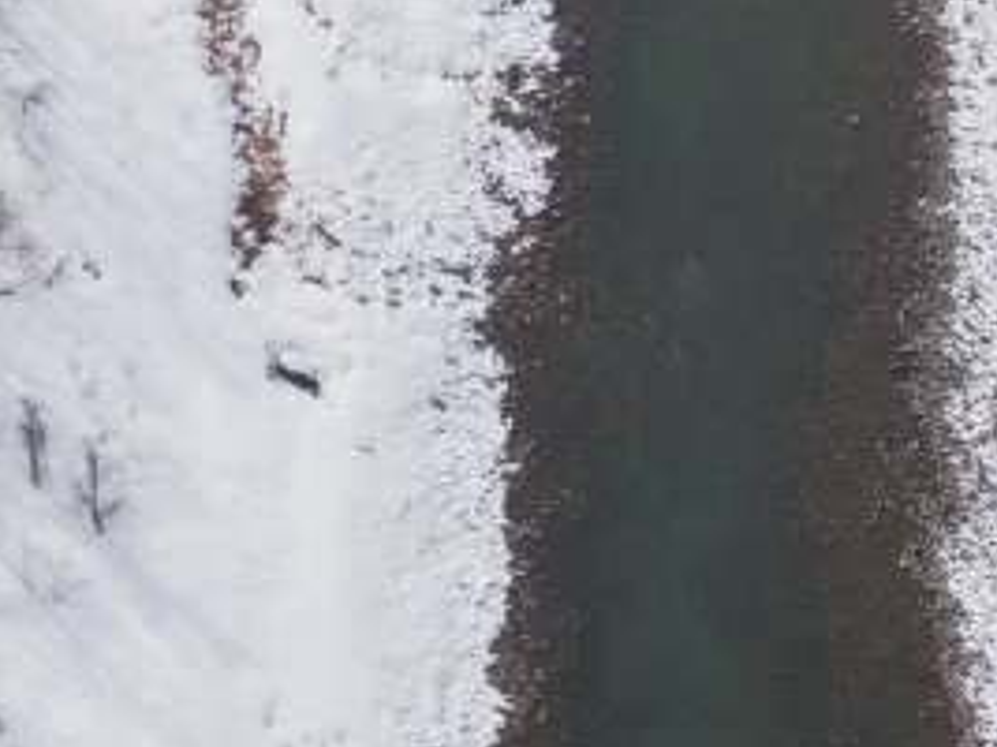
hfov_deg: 17.9
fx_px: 3167
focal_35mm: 110
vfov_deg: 13.3
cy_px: 719
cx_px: 418
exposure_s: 1/800
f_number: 3.8
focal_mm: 8.6
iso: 100
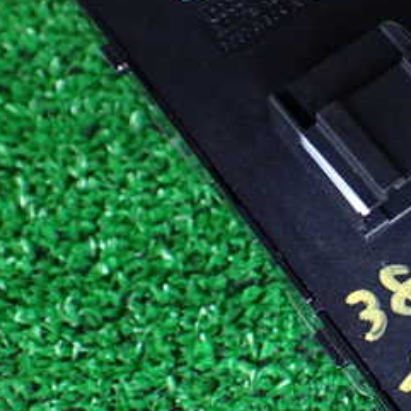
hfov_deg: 24.9
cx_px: 409
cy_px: 196
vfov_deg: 26.1
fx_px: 887
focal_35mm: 66
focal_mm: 5.4
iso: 800
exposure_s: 1/125
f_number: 2.3
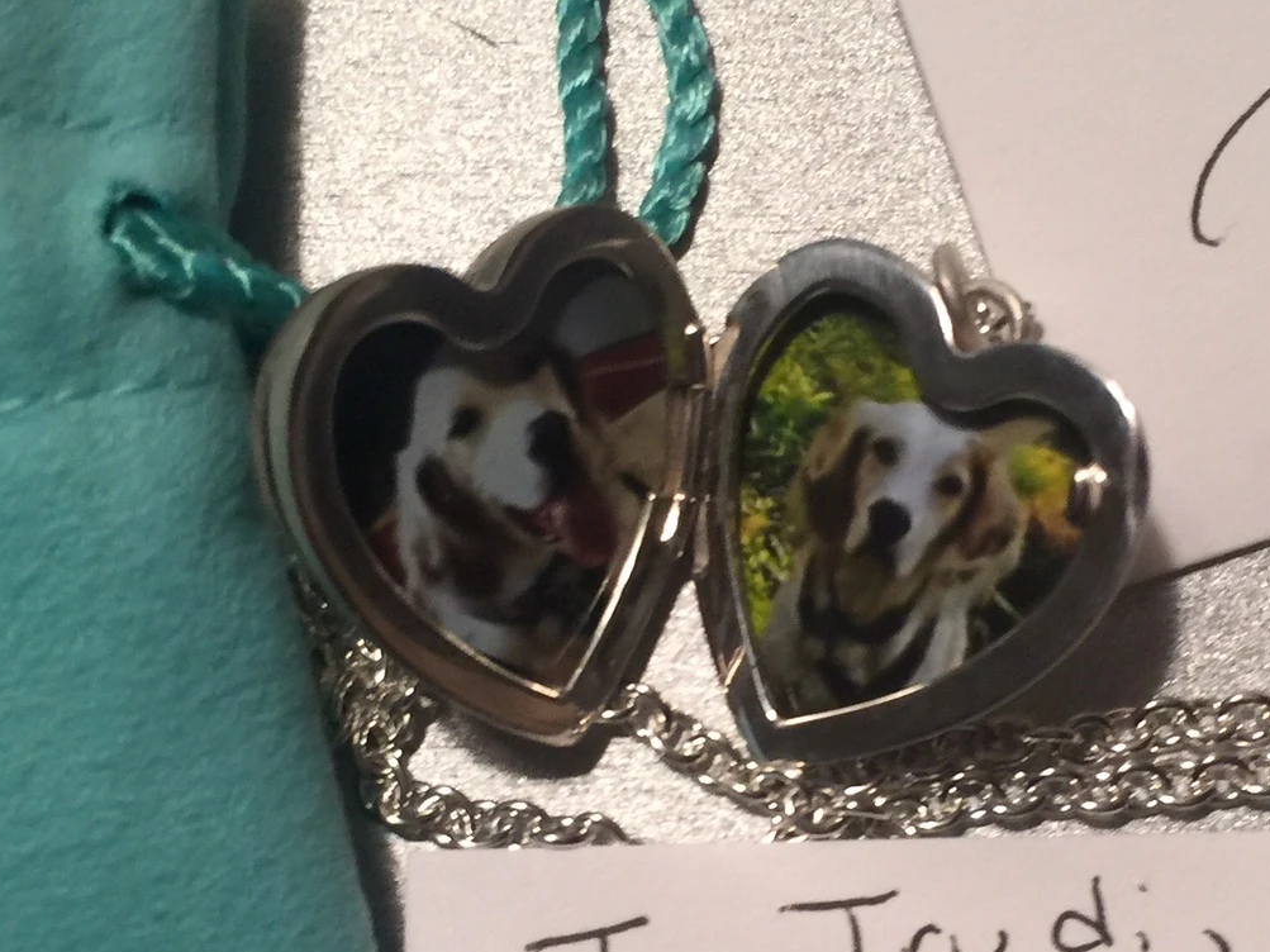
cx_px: 729
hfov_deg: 50.0
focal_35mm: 37
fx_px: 1357
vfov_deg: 38.5
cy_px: 394
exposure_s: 1/15
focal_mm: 4.15
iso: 64
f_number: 2.2
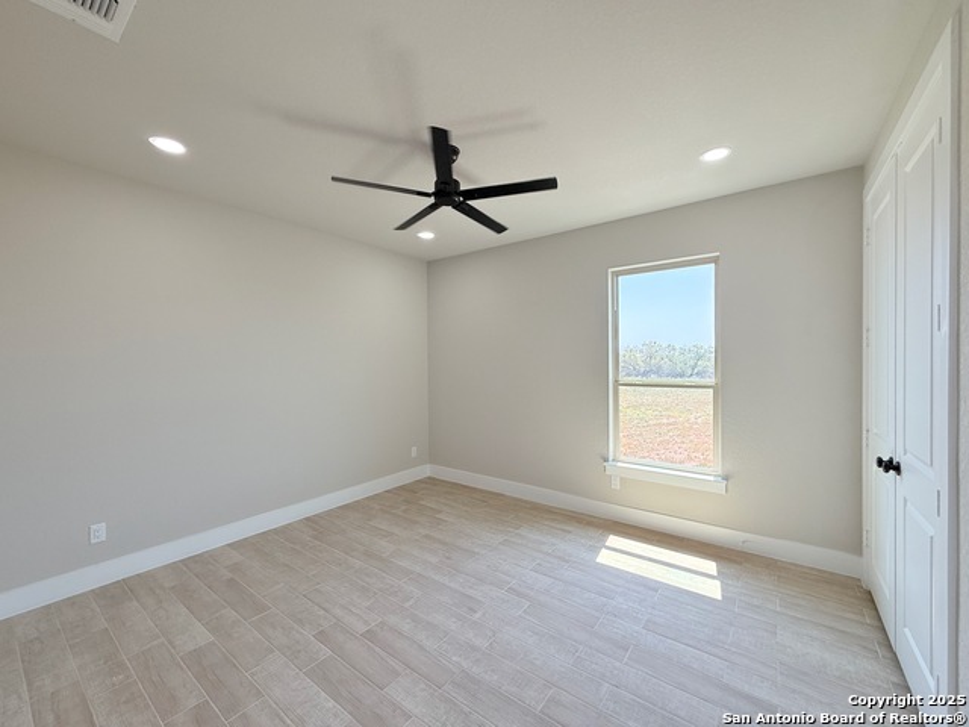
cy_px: 364
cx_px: 484
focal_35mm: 14
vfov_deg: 85.7
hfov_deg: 102.1
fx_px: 392
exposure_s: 1/120
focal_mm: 2.22
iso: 64
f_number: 2.2
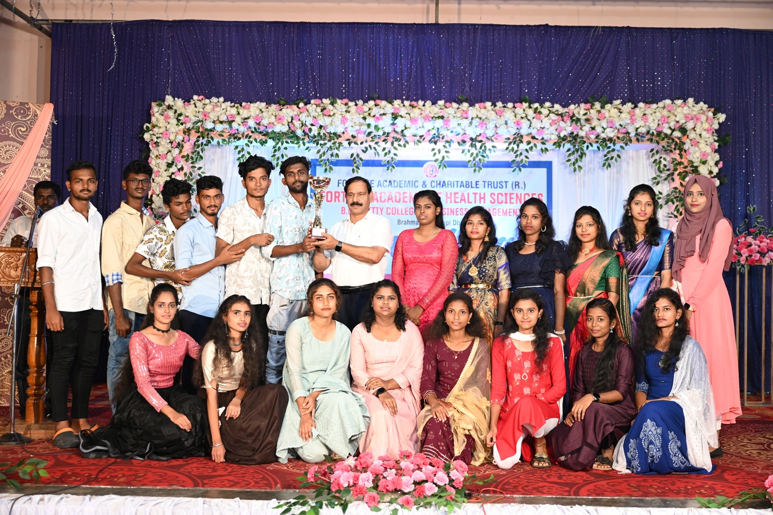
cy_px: 258
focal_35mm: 43
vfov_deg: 31.2
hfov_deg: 45.4
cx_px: 386
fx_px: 923
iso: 400
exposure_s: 1/100
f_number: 2.8
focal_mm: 43
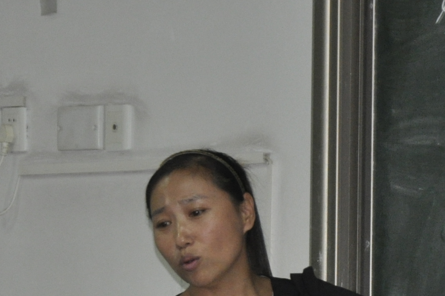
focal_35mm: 439
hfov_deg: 4.7
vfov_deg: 3.1
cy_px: 375
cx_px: 290
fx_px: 5420
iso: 800
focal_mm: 80
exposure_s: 1/60
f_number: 5.3
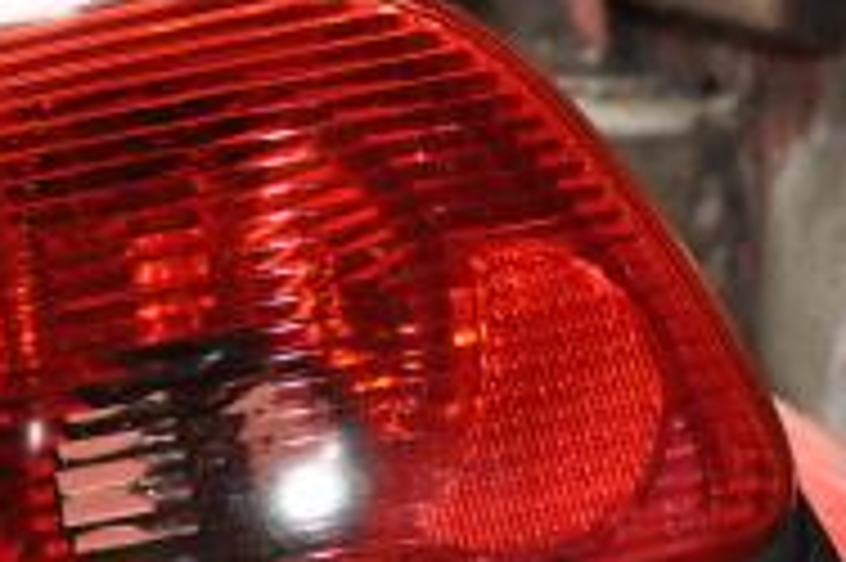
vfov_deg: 12.2
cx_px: 99
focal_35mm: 112
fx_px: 2630
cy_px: 342
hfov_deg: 18.0
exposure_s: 1/60
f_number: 4
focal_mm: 28
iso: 800
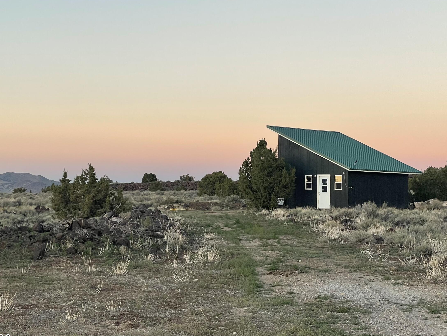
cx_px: 236
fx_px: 930
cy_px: 128
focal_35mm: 72
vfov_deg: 20.4
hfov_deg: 27.0
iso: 40
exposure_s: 1/99
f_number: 2
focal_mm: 6
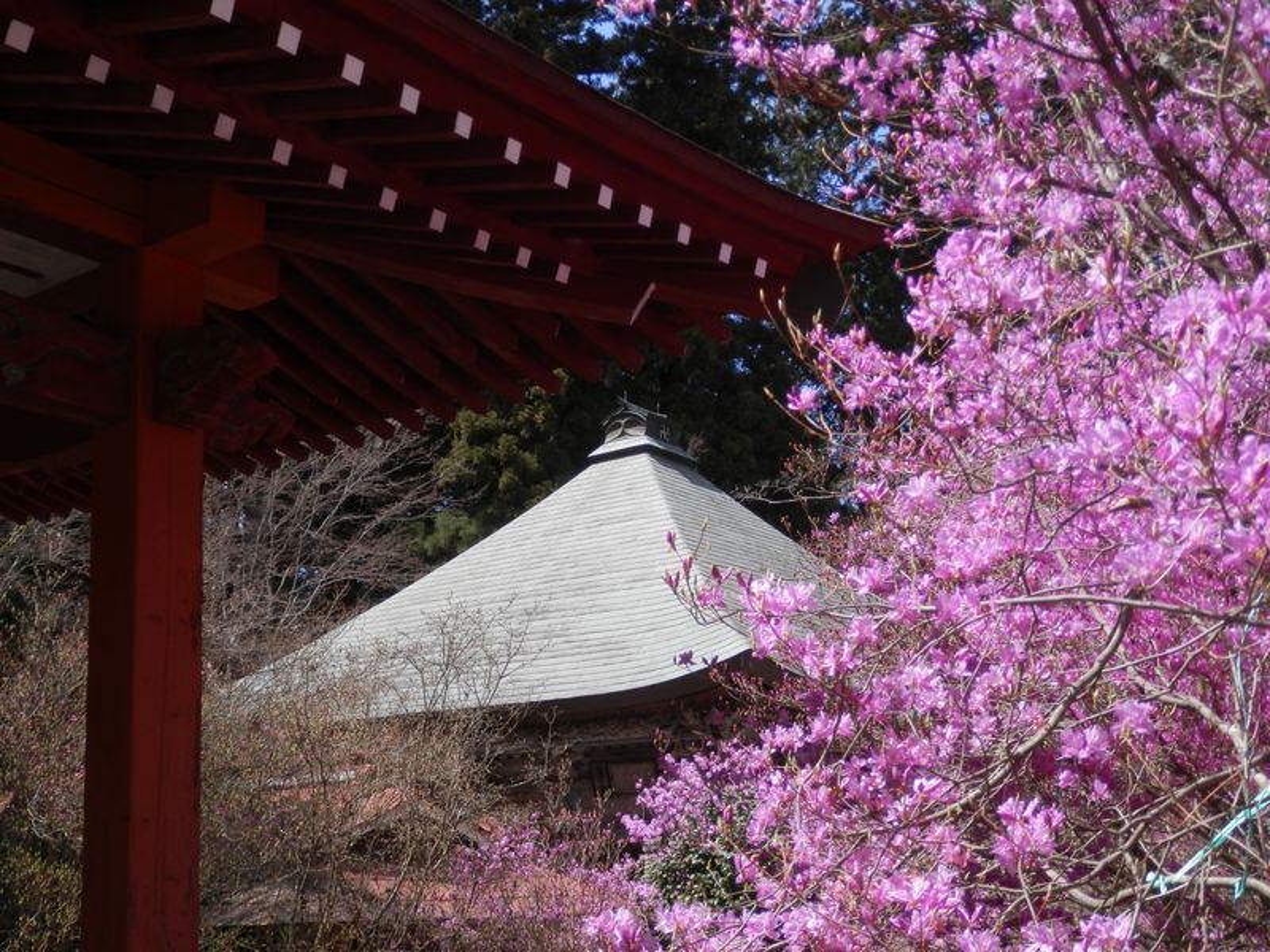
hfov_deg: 46.8
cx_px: 635
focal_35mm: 40
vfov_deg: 36.0
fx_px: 1468
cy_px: 476
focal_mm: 7.3
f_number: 3.7
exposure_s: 1/400
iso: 80
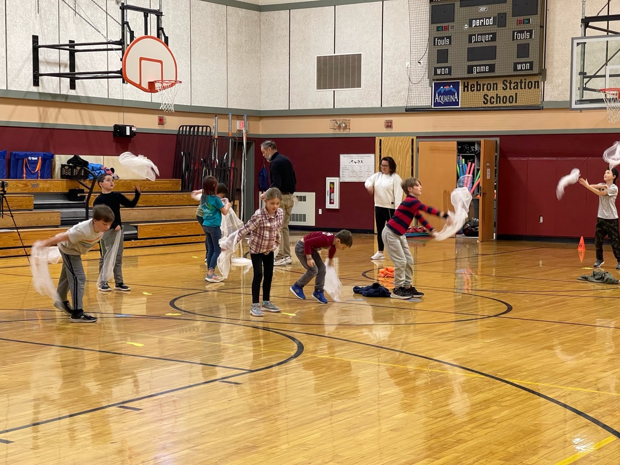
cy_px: 232
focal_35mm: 64
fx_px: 1146
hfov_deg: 30.3
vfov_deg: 22.9
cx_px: 310
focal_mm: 7.5
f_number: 2.2
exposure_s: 1/60
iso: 400
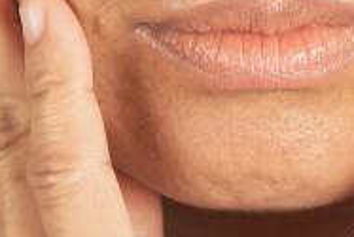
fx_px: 6160
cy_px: -320
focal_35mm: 626
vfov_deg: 2.2
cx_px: 500
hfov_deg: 3.3
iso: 160
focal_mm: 60
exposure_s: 1/200
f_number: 6.3
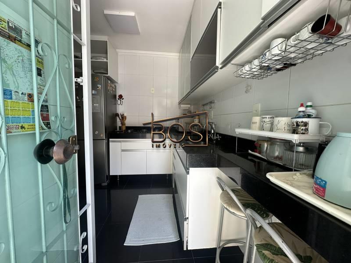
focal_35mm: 14
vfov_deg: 85.7
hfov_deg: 102.1
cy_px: 132
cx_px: 176
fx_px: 142
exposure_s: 1/99
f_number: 2.2
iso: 80
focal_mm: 2.22
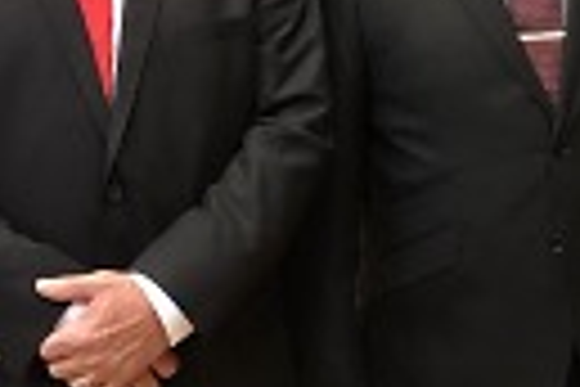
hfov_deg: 21.2
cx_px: 679
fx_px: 1450
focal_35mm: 90
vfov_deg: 15.1
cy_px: 68
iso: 100
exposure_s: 1/13
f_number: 1.8
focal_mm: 3.99
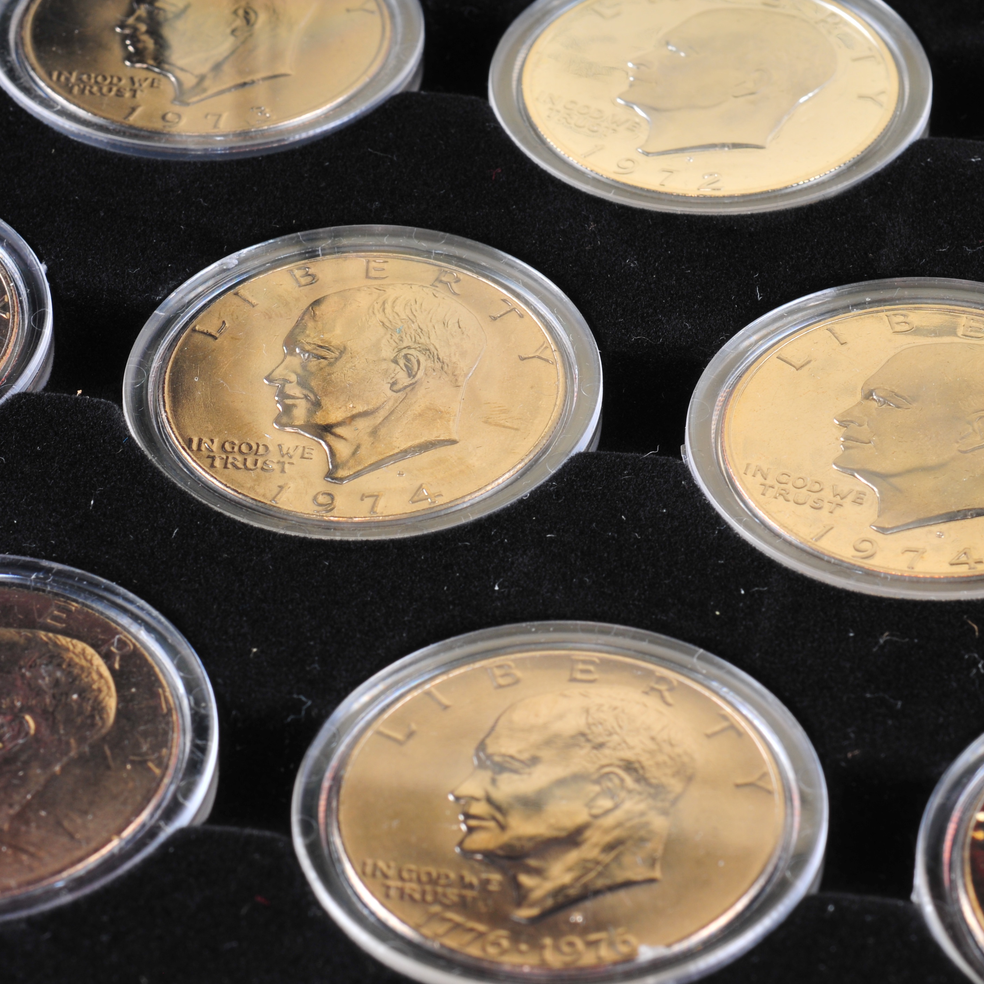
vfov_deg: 15.0
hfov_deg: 15.0
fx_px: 3731
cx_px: 481
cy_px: 495
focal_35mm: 116
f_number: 16
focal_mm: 60
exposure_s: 1/250
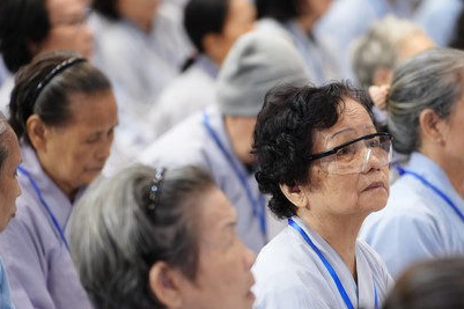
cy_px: 236
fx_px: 3131
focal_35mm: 243
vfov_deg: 5.6
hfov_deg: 8.5
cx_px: 309
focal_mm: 150
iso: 2000
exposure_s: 1/100
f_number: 2.8
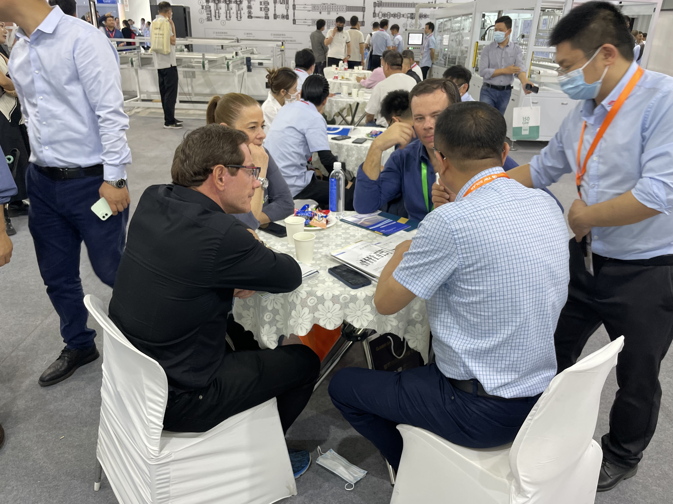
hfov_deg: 67.3
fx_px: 505
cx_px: 336
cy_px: 252
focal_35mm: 26
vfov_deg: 53.1
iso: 125
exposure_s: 1/100
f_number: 1.6
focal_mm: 4.2
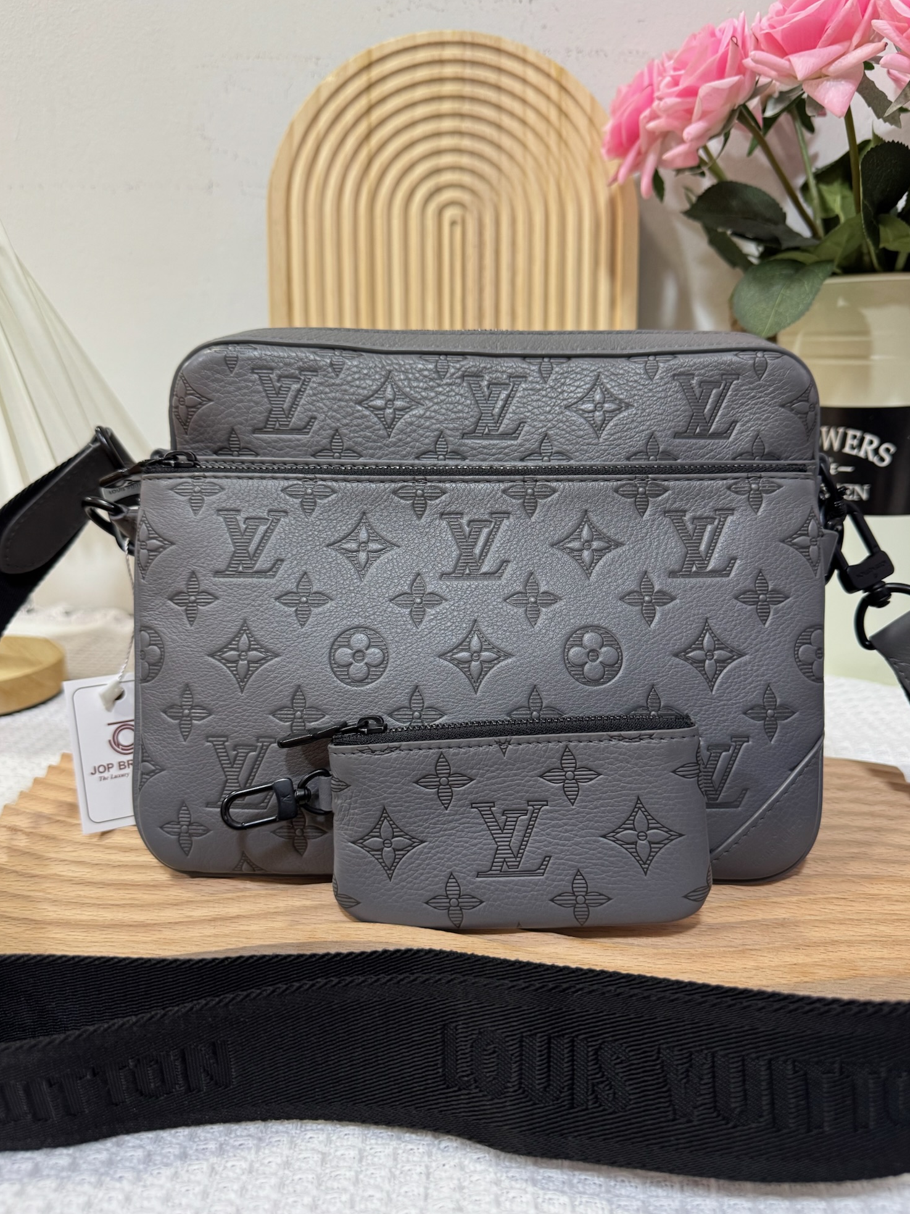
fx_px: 876
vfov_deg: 69.4
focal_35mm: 25
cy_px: 595
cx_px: 460
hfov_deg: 54.9
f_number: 1.78
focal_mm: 6.76
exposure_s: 1/69
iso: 200
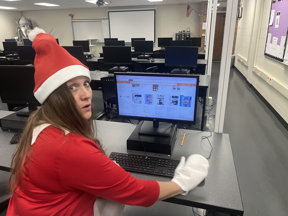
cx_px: 144
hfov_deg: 67.3
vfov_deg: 53.1
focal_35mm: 26
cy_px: 108
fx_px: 216
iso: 100
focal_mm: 5.1
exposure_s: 1/60
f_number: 1.6
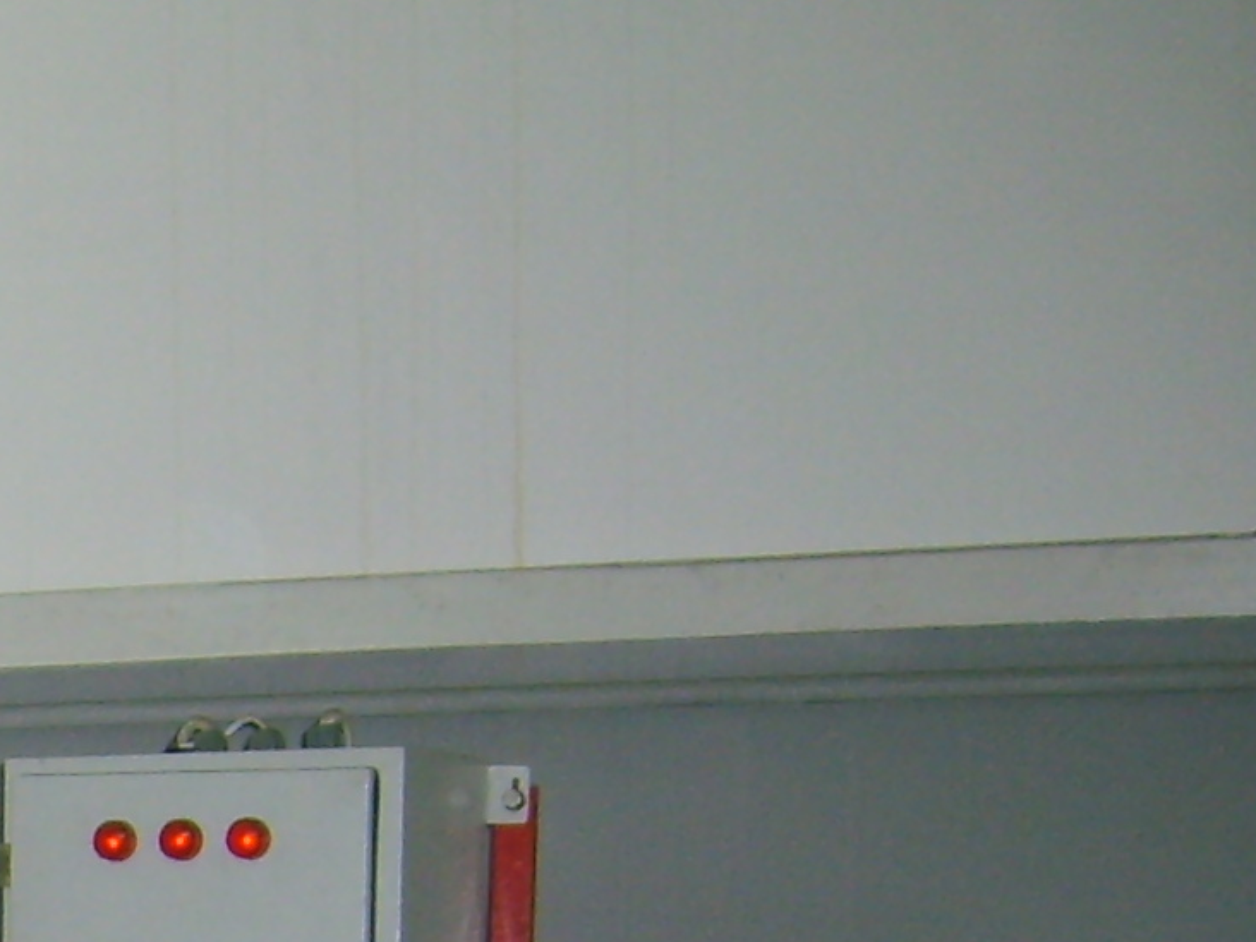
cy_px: 1546
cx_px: -743
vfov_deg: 11.3
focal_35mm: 124
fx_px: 4499
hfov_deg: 14.6
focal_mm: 5.8
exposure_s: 1/30
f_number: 2.8
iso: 104
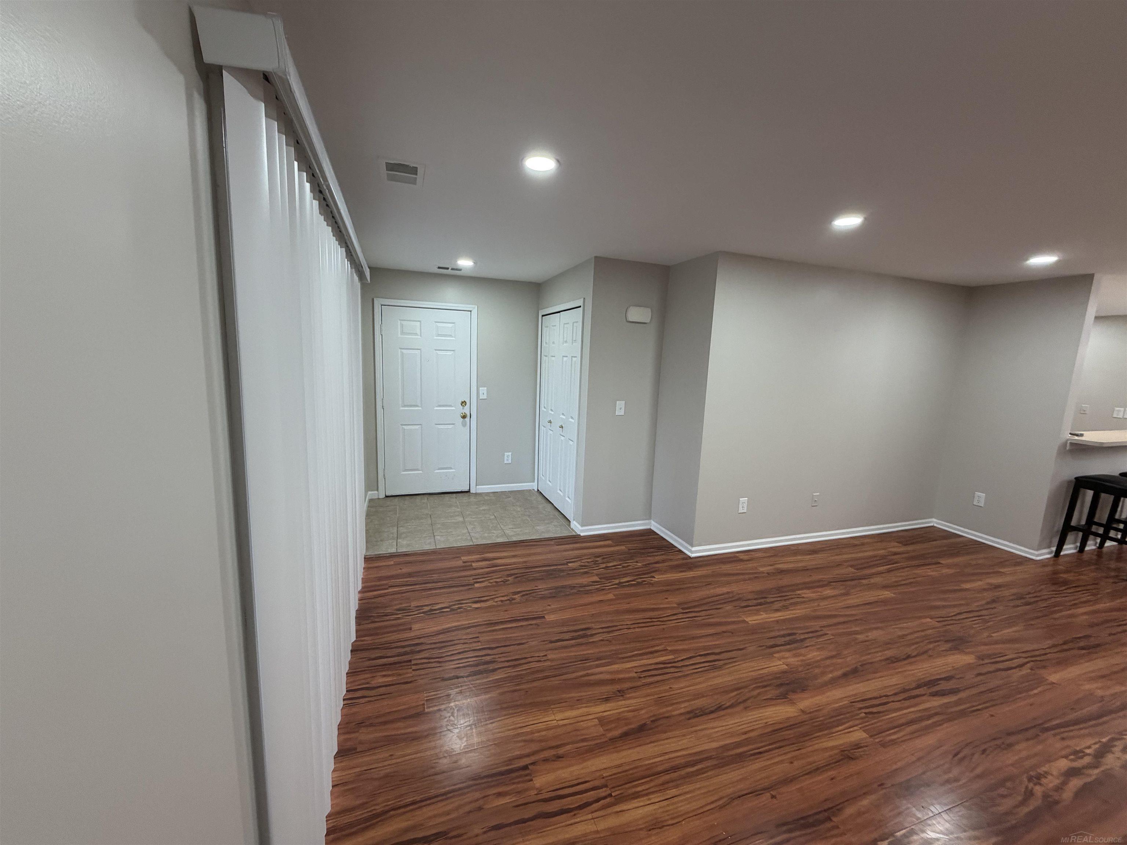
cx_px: 564
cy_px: 422
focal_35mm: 14
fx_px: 456
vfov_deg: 85.7
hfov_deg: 102.1
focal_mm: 2.22
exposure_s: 1/120
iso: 320
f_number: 2.2
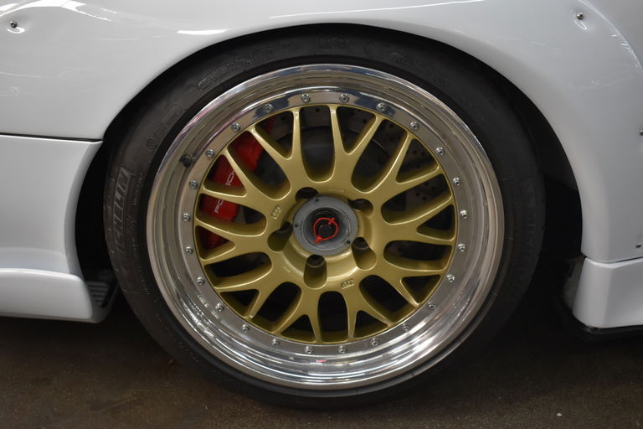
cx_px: 322
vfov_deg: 30.8
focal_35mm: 44
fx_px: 777
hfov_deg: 45.0
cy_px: 214
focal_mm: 29
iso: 800
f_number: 4.2
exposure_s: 1/160
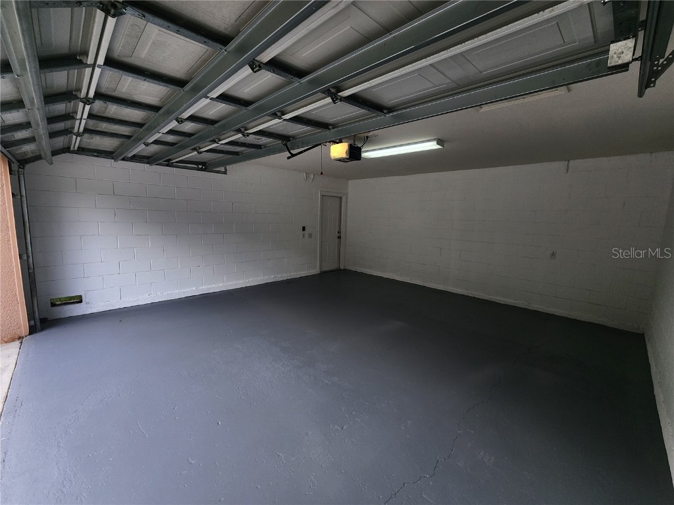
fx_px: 253
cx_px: 337
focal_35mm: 13
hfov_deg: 106.2
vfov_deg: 89.9
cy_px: 252
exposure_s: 1/297
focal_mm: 2.2
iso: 50
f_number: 2.2
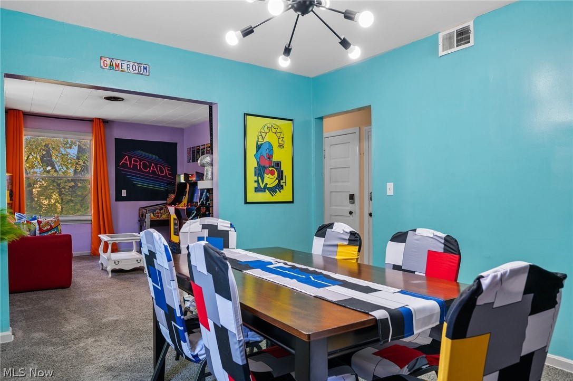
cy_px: 190
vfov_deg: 56.0
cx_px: 286
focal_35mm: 22
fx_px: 358
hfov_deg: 77.4
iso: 400
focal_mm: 22.5
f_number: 8
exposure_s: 1/6
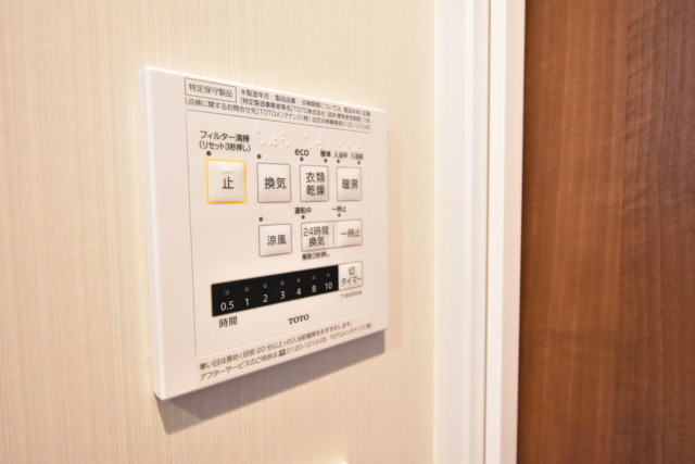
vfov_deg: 56.2
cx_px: 348
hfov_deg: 77.3
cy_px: 232
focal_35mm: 22
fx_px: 434
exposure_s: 1/100
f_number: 5
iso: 6400
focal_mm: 15
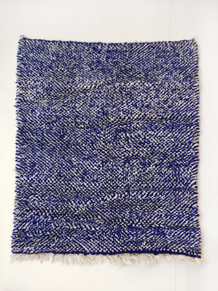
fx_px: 244
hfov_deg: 48.2
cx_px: 109
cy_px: 146
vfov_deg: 61.7
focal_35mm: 29
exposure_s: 1/33
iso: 160
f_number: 2.2
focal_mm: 4.15
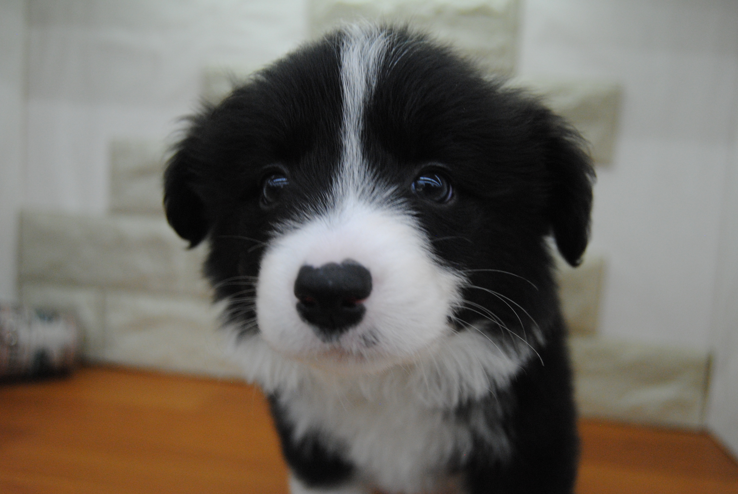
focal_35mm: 39
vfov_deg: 34.3
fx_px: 800
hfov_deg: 49.5
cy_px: 247
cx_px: 369
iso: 800
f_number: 4
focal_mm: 26
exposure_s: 1/125
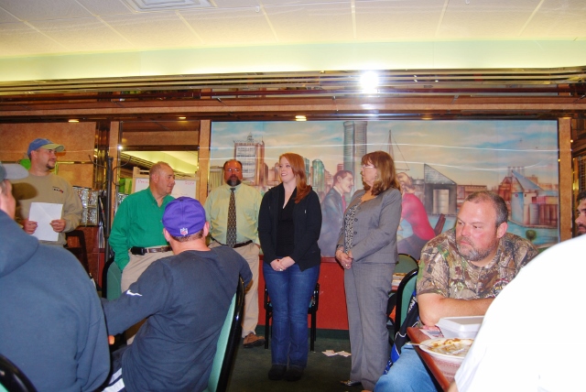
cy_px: 196
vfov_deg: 48.0
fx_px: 440
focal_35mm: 27
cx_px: 293
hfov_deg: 67.3
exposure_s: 1/60
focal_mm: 18
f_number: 3.5
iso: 200
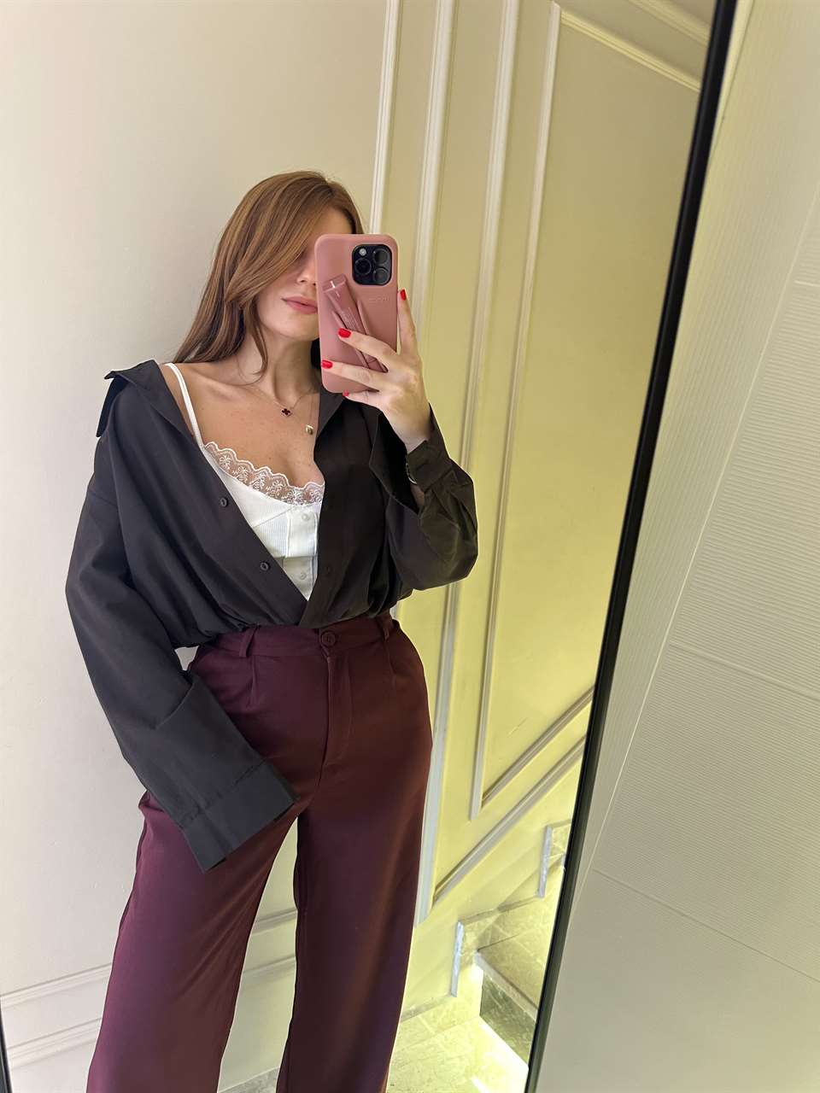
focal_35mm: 24
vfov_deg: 71.6
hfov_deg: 56.8
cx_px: 410
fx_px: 758
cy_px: 546
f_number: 1.78
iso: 320
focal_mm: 6.86
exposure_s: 1/60
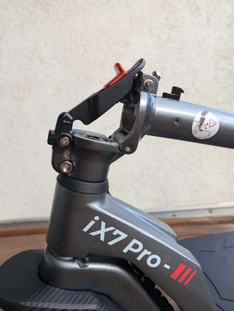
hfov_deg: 56.9
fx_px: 216
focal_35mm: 24
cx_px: 117
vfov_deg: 71.5
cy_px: 156
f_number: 1.85
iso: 48
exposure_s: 1/271
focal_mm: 6.81
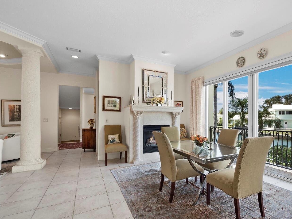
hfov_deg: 85.8
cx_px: 185
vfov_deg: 71.5
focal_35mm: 18
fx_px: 152
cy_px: 118
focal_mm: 7
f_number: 11
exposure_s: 1/5
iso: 200
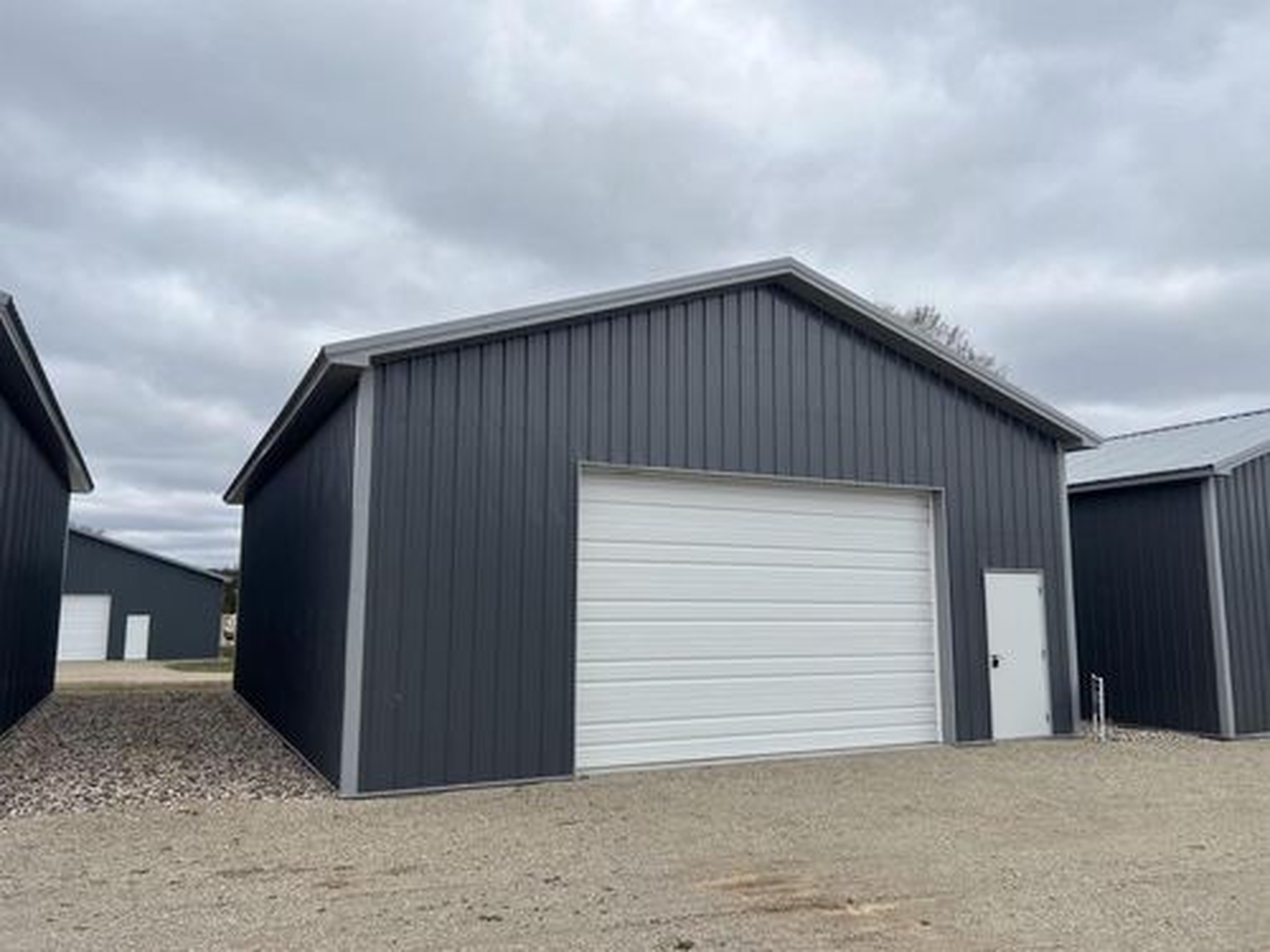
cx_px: 635
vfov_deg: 53.1
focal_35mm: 26
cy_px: 476
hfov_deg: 67.3
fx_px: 954
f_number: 1.5
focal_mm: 5.7
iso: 50
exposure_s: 1/4115
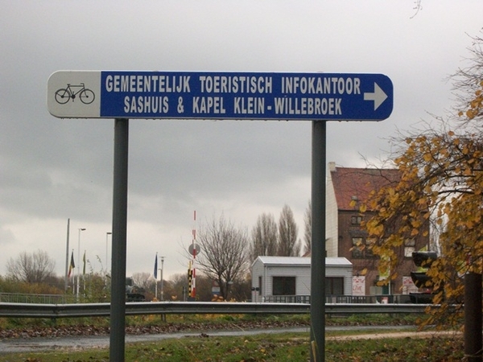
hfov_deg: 20.4
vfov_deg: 15.4
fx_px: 1339
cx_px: 242
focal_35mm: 96
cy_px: 181
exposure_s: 1/125
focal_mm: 17.1
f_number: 5.2
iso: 351
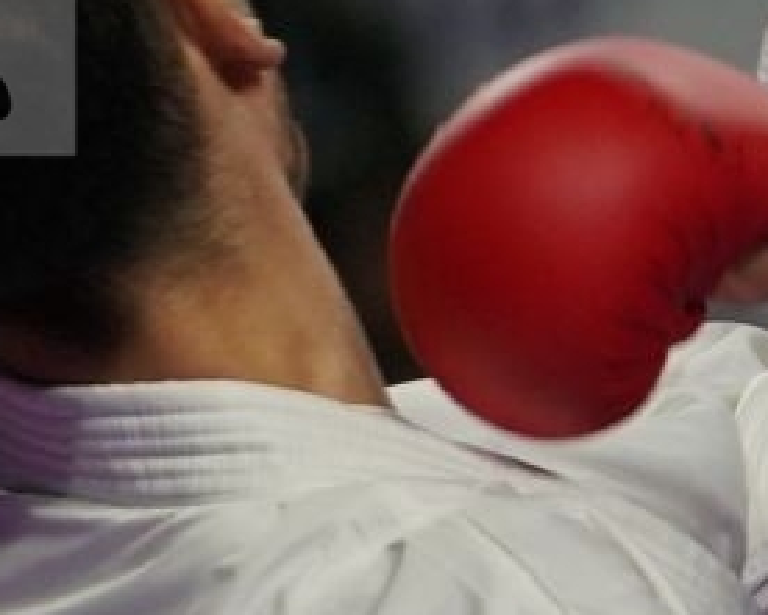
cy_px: 888
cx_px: 1703
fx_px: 40132
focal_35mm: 1765
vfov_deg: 0.9
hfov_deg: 1.1
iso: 800
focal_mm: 192
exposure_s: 1/1000
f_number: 2.8
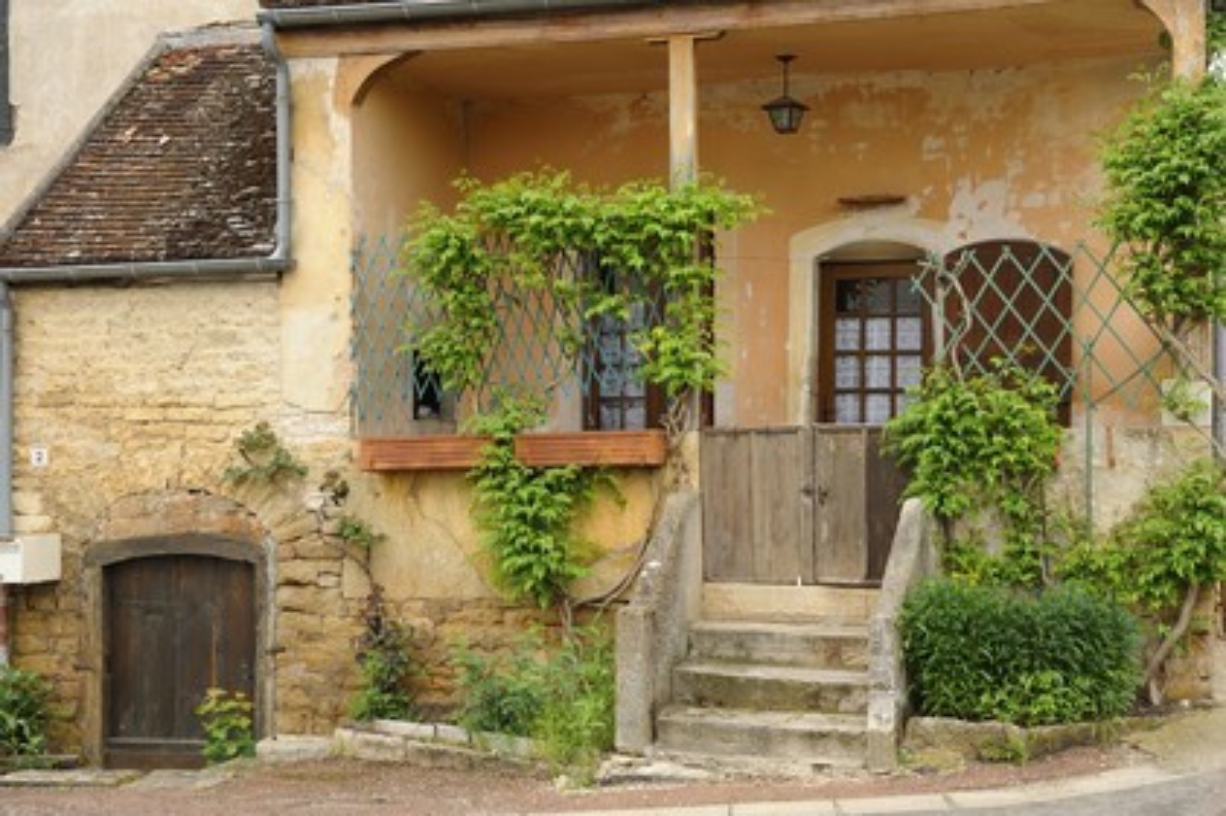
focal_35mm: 55
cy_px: 408
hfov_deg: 36.3
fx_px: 1872
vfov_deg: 24.6
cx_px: 613
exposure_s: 1/100
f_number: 6.3
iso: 200
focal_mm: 55
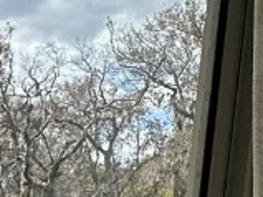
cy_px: 505
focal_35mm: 155
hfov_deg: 10.4
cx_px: -430
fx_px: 1177
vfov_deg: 8.6
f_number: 1.78
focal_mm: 6.86
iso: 80
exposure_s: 1/2028
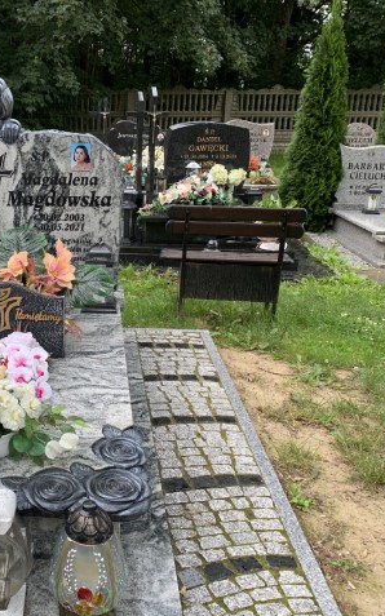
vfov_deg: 52.8
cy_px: 309
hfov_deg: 32.9
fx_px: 621
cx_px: 47
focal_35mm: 37
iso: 25
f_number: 1.8
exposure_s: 1/196
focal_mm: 4.25
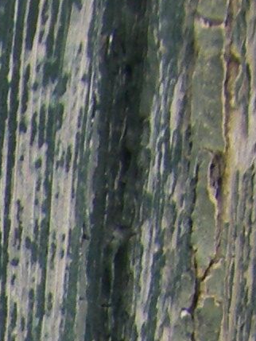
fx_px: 2848
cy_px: 1134
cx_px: -470
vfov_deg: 6.2
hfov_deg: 4.9
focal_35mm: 289
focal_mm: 6.3
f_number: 3.5
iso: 64
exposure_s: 1/125
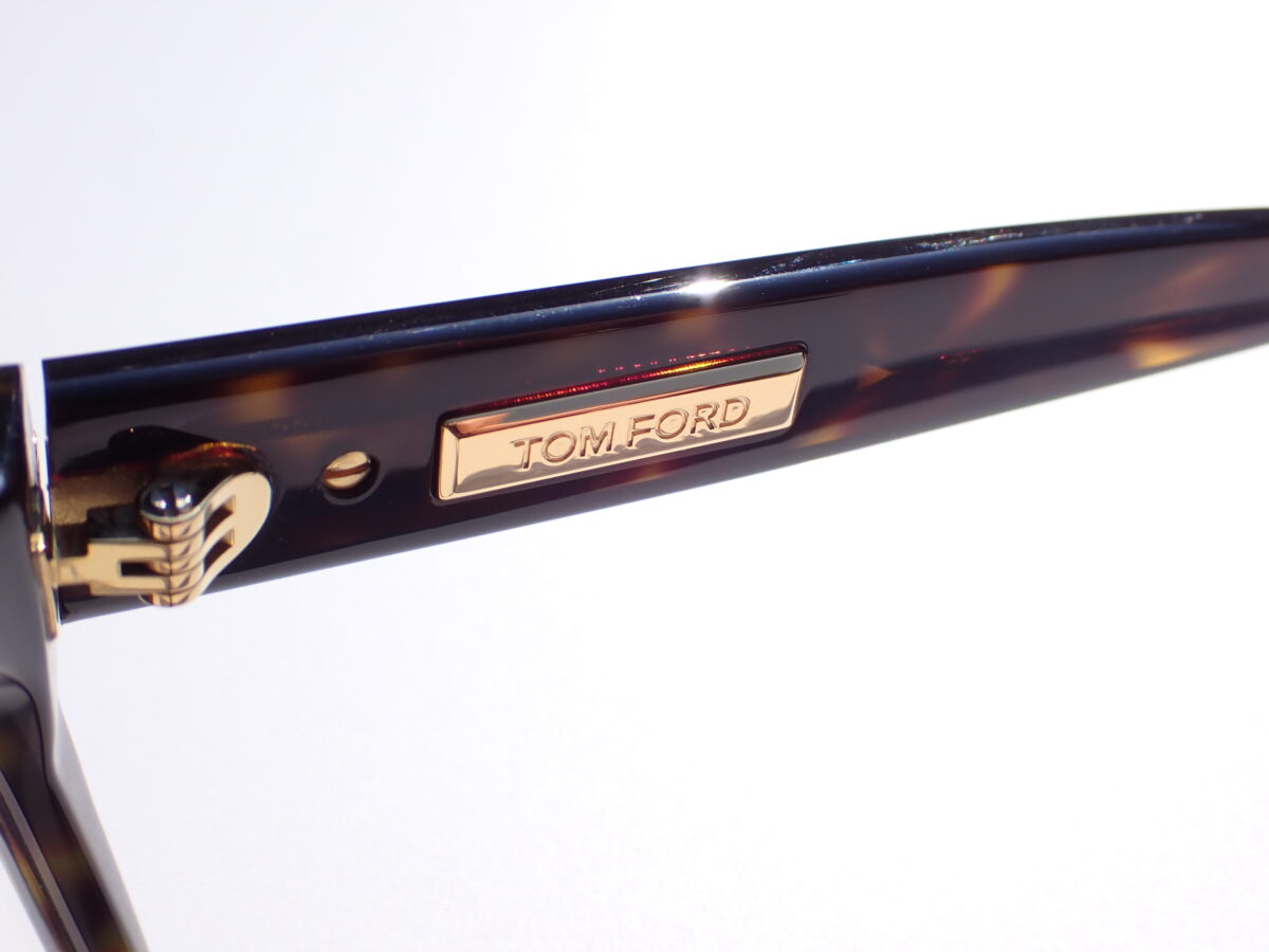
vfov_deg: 30.9
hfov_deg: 40.4
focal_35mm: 47
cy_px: 476
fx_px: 1723
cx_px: 634
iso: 100
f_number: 4.5
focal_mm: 8.4
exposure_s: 1/800
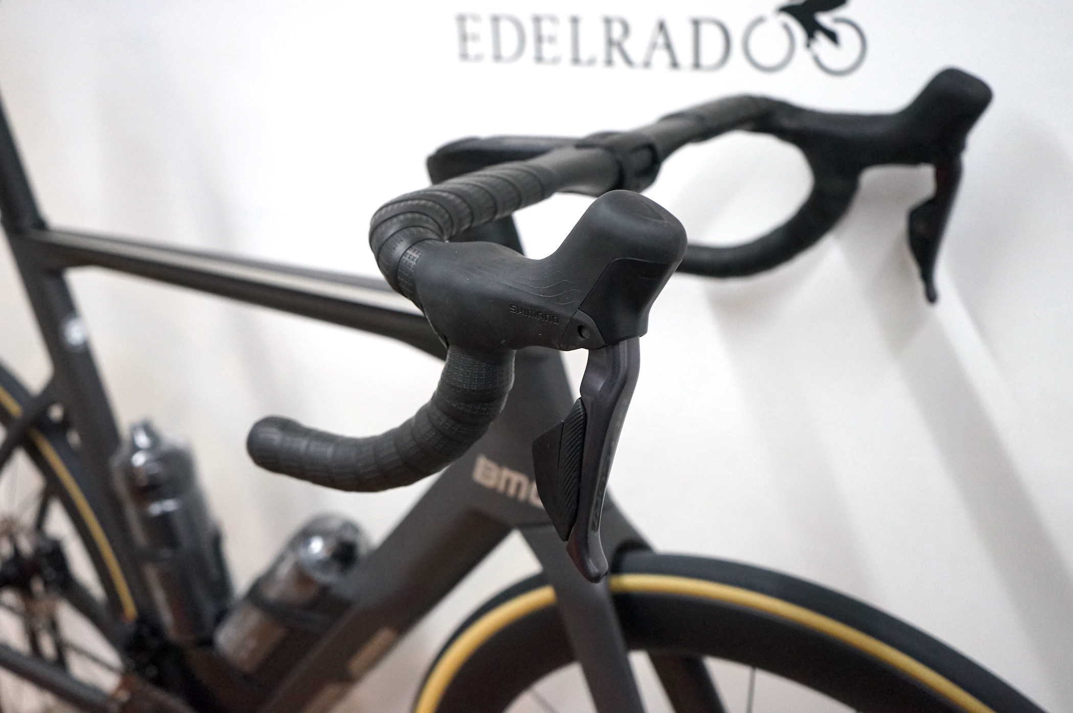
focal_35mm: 38
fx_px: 1132
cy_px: 356
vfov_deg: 35.0
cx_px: 536
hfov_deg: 50.7
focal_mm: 38
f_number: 4.5
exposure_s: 1/160
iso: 2500
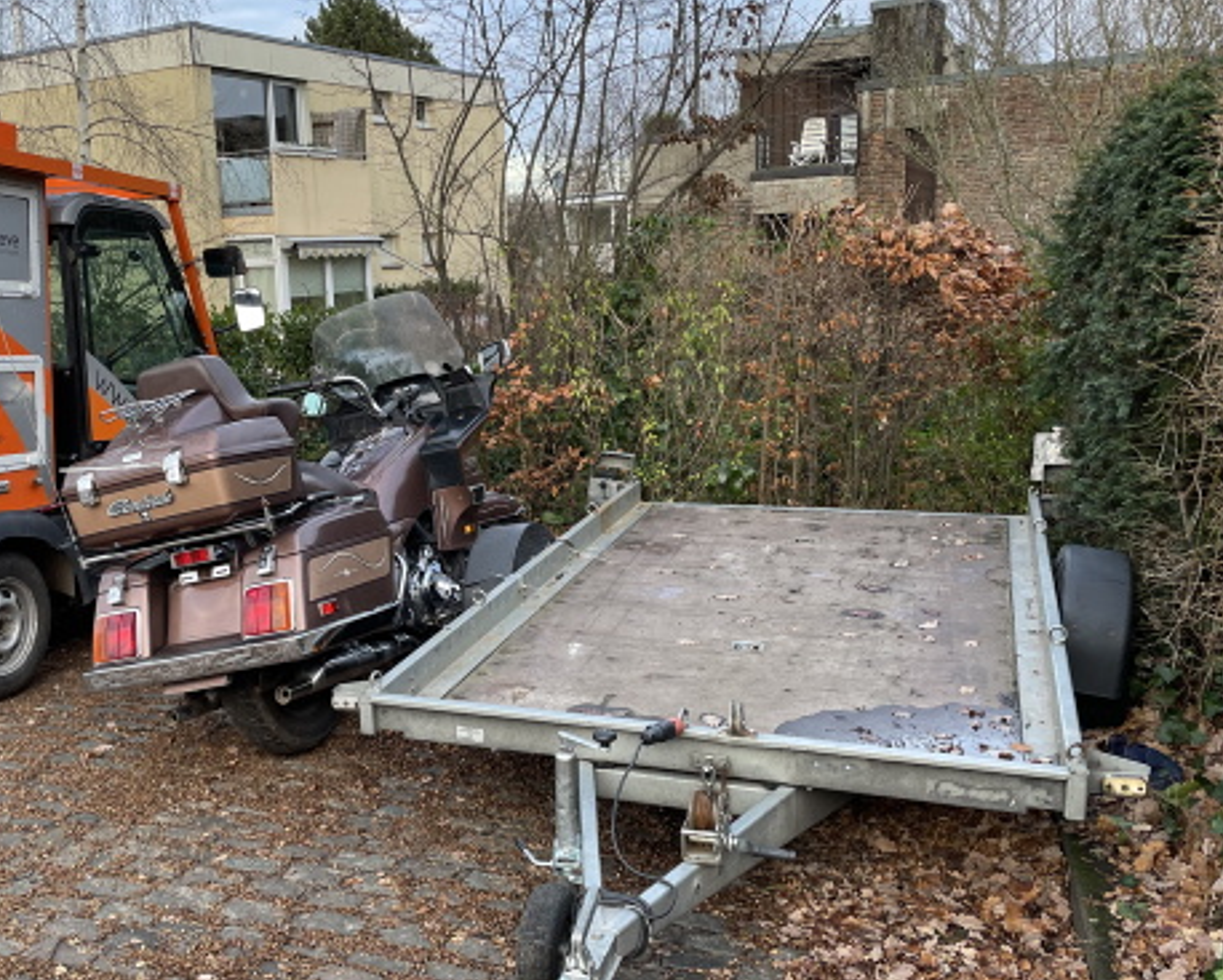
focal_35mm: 36
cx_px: 427
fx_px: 1304
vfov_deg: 41.2
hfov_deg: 49.5
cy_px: 502
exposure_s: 1/121
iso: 64
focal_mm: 4.2
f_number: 1.6
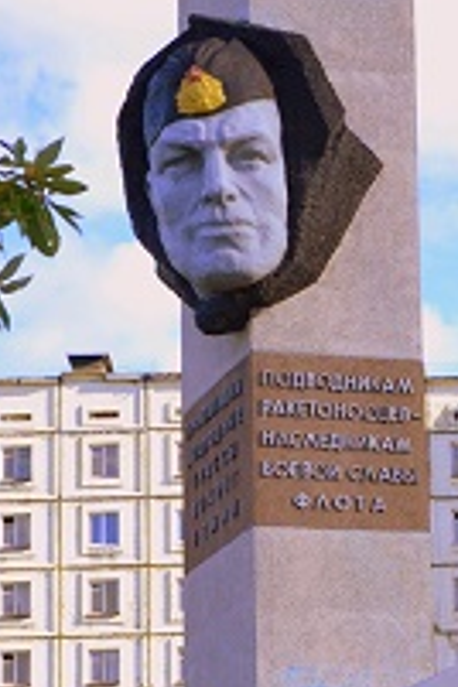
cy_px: 273
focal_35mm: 143
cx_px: 461
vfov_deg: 14.3
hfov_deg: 9.5
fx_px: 2729
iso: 200
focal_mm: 26
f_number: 7.1
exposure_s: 1/200
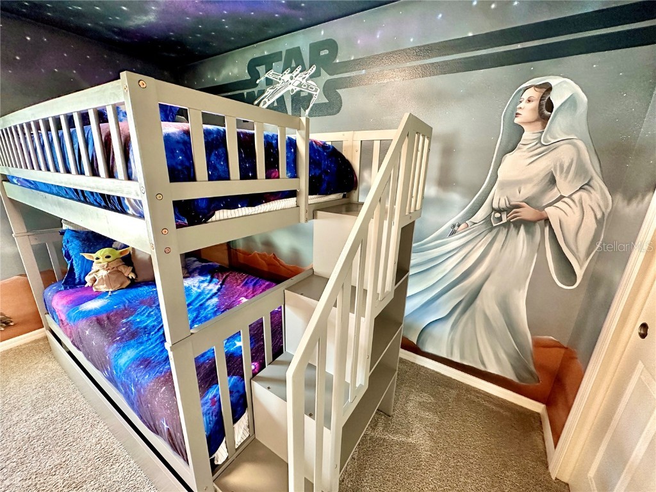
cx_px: 328
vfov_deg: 85.7
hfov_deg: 102.1
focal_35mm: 14
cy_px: 246
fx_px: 265
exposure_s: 1/60
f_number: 2.2
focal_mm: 2.22
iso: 800
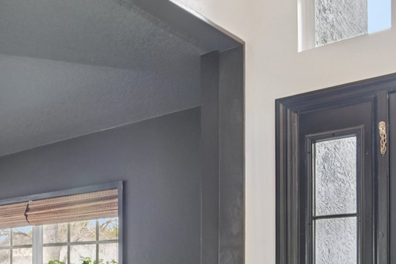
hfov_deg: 36.3
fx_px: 495
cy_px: 288
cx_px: -49
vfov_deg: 27.4
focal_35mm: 45
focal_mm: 16
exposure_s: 1/25
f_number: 8
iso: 400
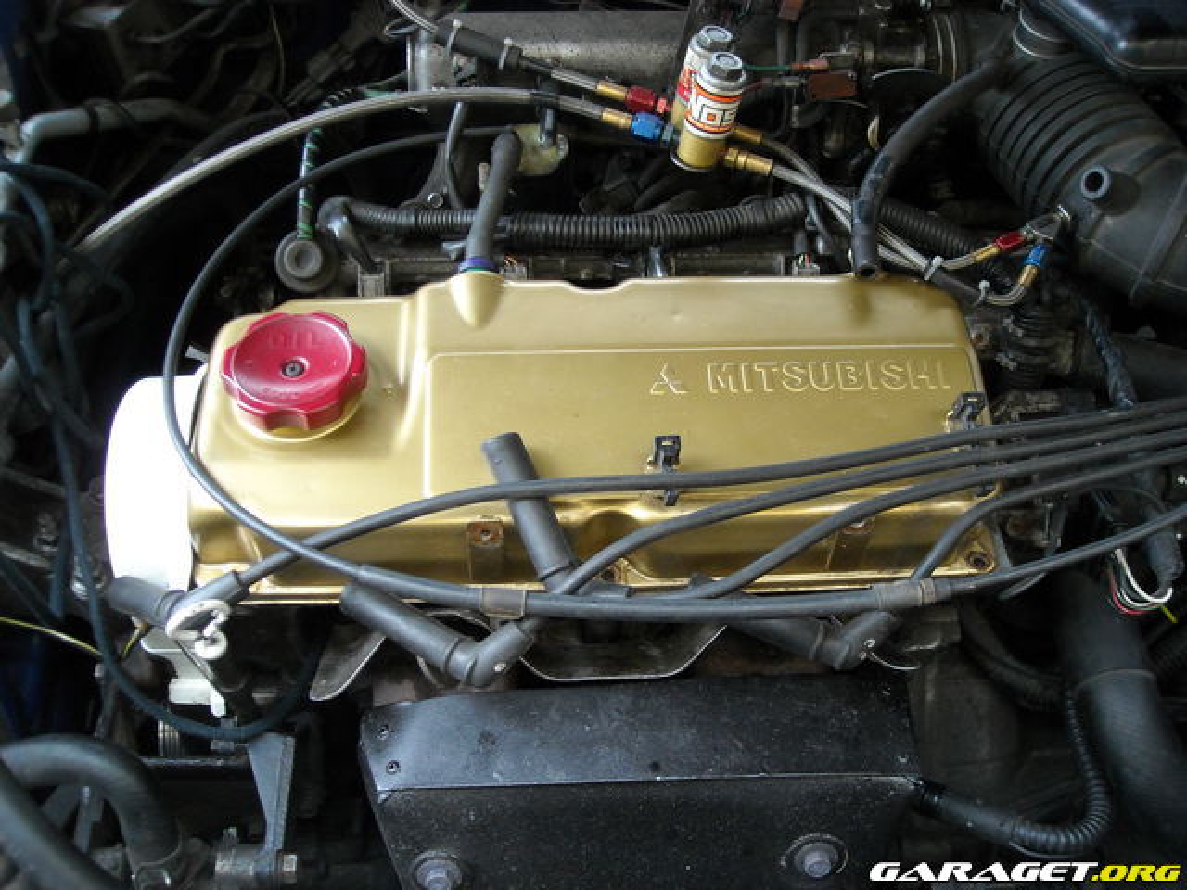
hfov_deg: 52.6
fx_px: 1200
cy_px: 445
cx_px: 594
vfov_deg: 40.7
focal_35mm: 35
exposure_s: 1/60
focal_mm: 5.7
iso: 237
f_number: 2.8
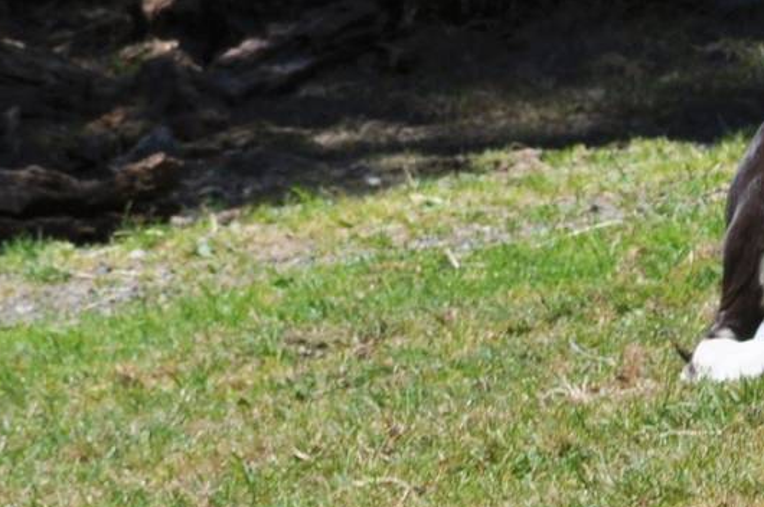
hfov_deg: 1.5
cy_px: 2
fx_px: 28805
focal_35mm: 1359
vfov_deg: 1.0
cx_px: 1015
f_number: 10
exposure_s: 1/320
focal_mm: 300
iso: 200
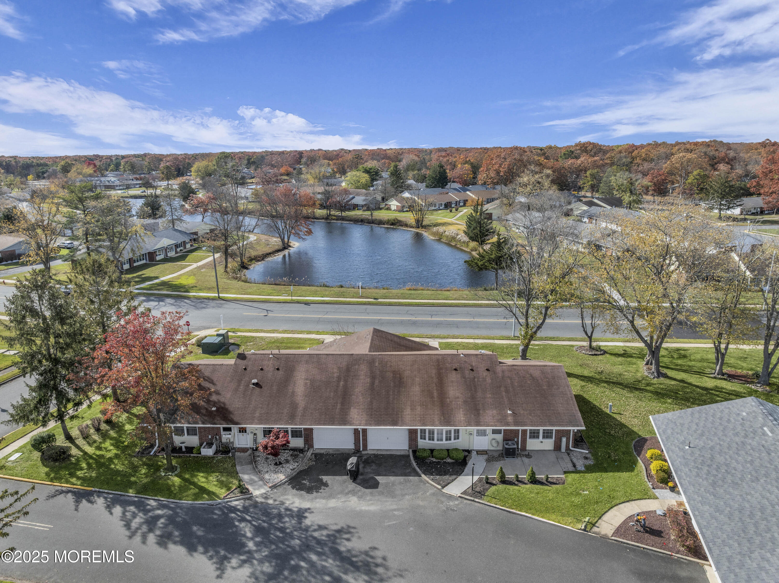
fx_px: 540
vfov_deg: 56.8
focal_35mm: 24
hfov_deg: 71.6
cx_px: 390
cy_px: 292
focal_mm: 12.29
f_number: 2.8
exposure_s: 1/2500
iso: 220
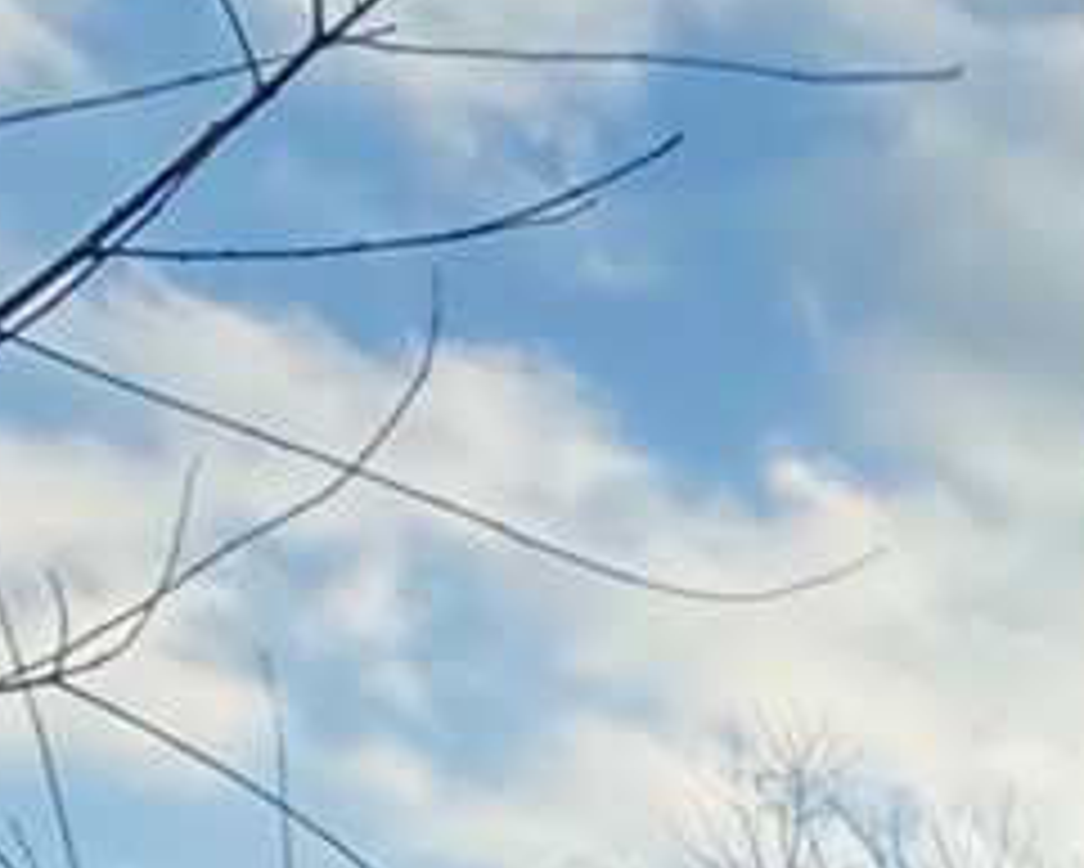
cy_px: 2604
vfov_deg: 10.3
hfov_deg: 11.8
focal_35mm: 109
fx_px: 3498
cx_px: 3023
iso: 64
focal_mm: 2.22
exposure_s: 1/518
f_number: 2.2
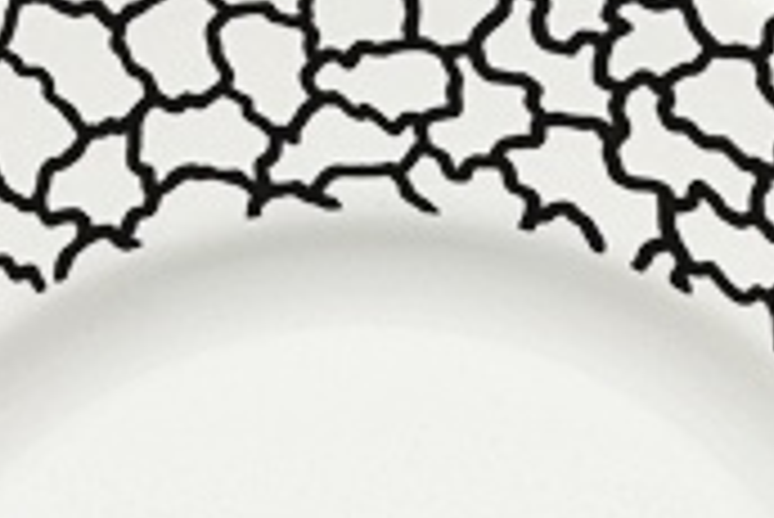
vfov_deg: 9.8
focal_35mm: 134
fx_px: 2883
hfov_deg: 15.3
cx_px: 378
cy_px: 858
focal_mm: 22
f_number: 5.6
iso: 250
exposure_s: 1/125
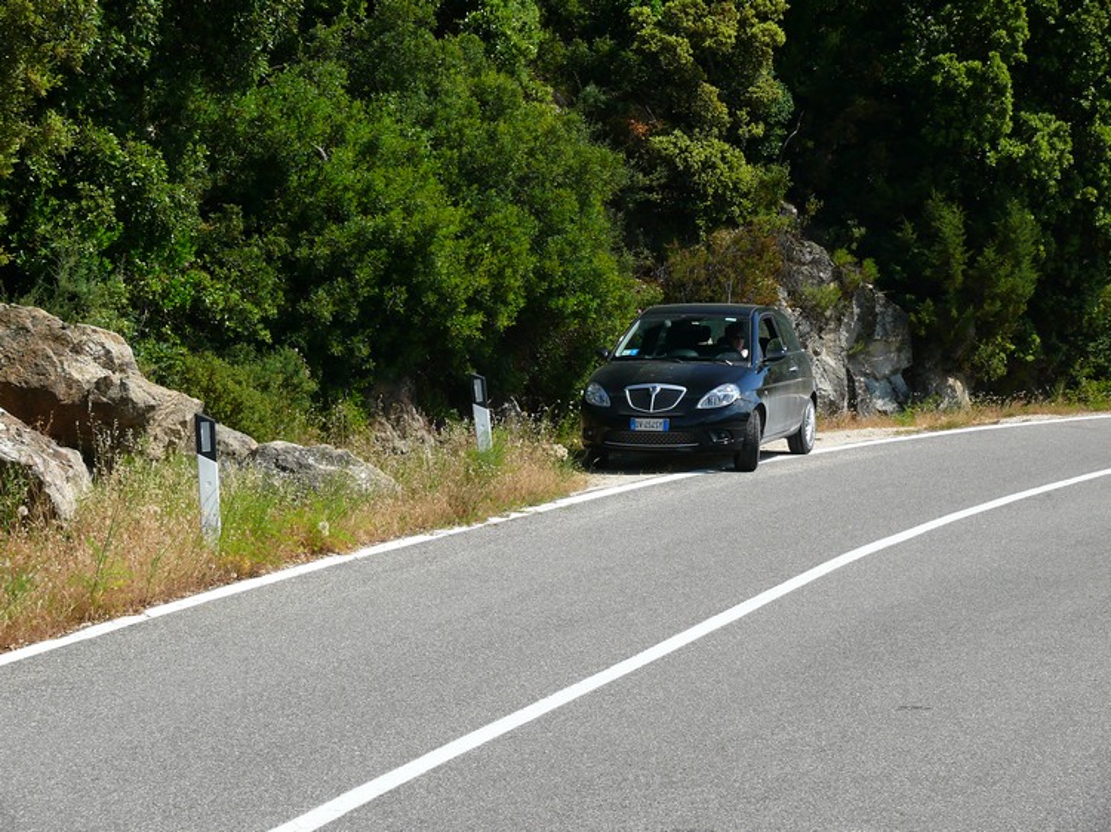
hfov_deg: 20.2
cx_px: 556
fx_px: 3112
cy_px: 416
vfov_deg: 15.2
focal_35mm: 97
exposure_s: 1/250
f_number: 4.5
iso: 100
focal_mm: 20.6
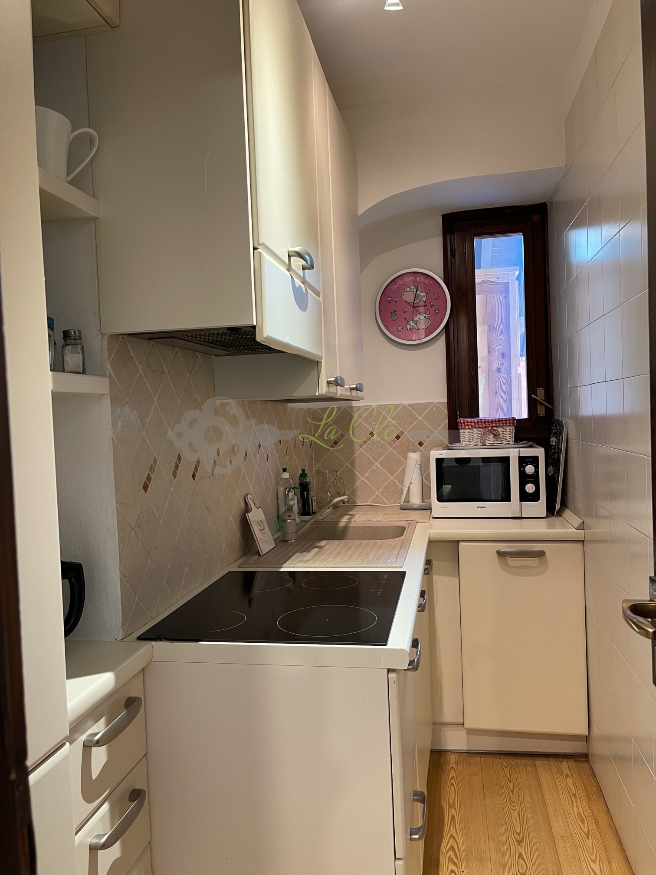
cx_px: 328
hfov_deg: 53.1
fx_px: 657
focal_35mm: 26
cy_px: 438
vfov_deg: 67.3
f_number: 1.6
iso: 160
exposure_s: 1/50
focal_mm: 5.1
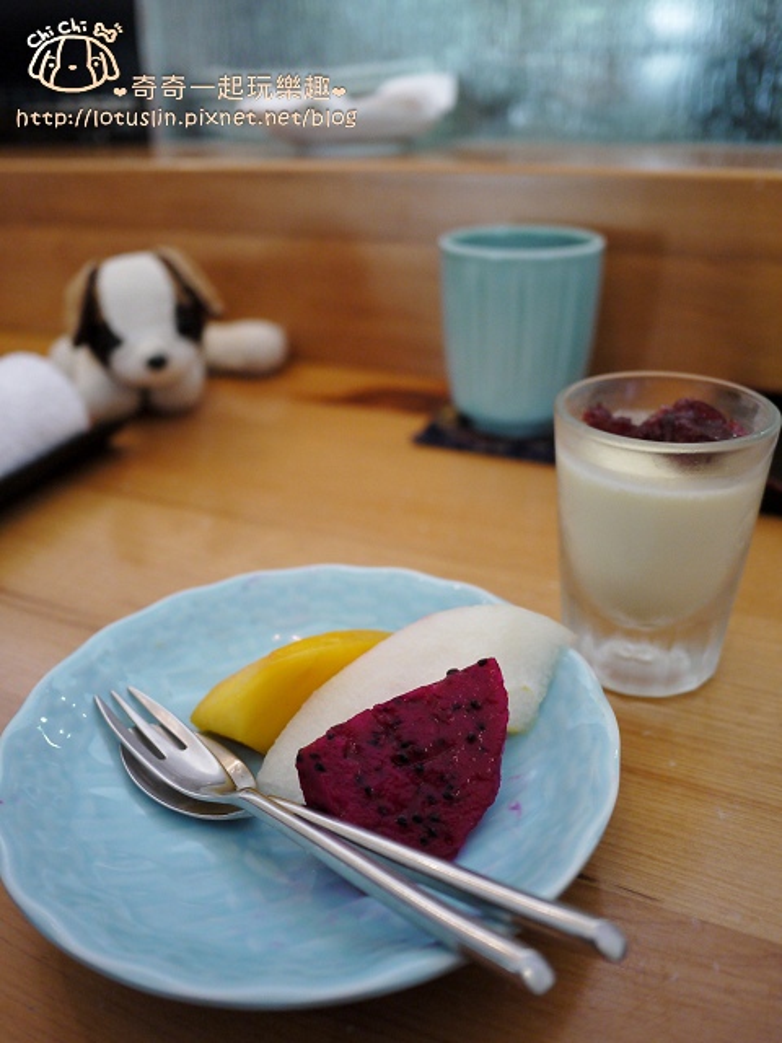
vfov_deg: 63.4
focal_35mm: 28
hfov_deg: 49.7
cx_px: 391
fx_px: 843
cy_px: 522
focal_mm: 14
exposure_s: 1/50
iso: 400
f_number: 2.5
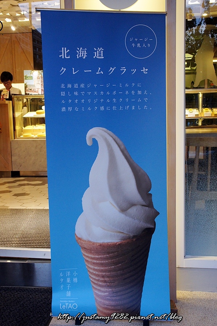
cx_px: 108
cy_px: 163
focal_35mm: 40
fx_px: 367
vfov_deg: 48.0
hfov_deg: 33.0
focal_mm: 27
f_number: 7.1
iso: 1250
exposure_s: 1/50
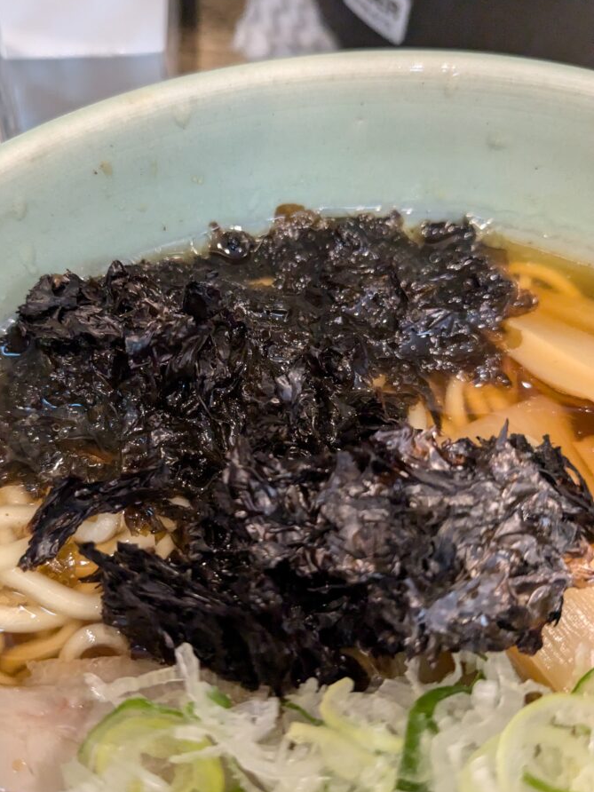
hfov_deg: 45.3
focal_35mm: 31
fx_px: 709
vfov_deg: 58.3
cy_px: 402
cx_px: 254
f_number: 1.73
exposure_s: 1/99.9
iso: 931
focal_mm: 4.38
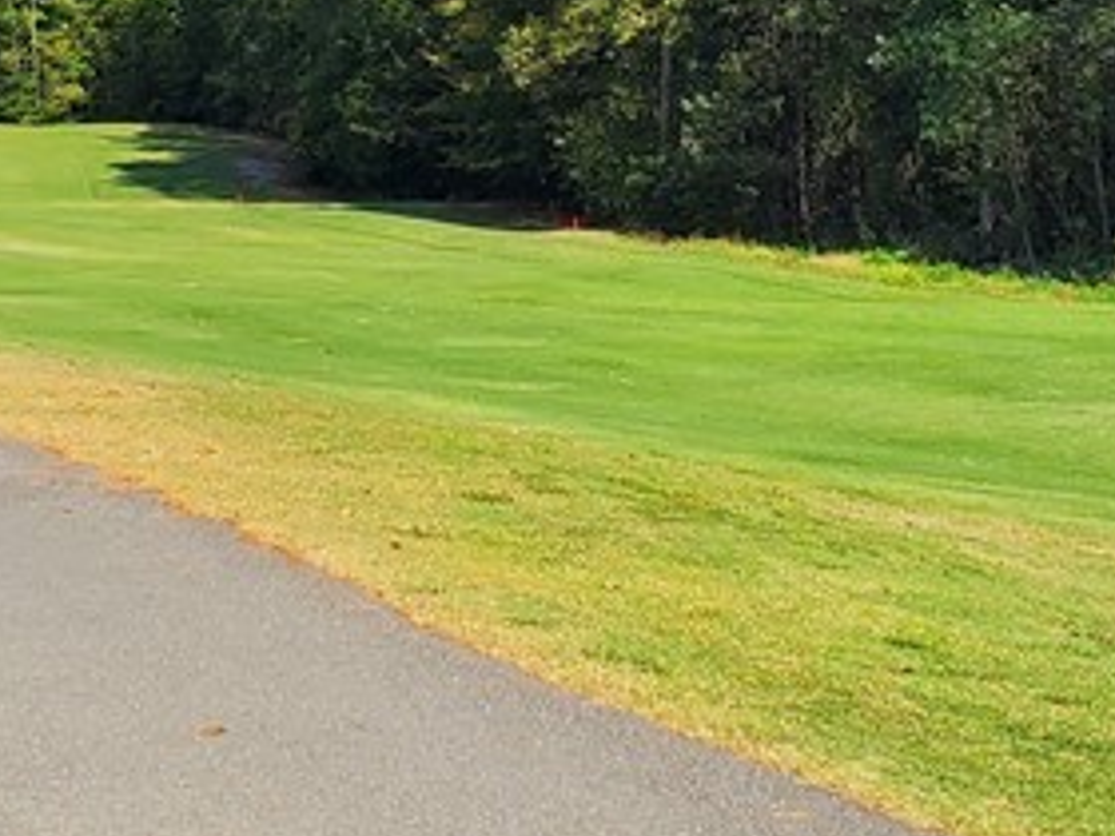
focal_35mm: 95
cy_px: 8
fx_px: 3060
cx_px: 542
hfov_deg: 20.7
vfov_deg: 15.3
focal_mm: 4.3
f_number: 2.4
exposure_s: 1/1075
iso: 50
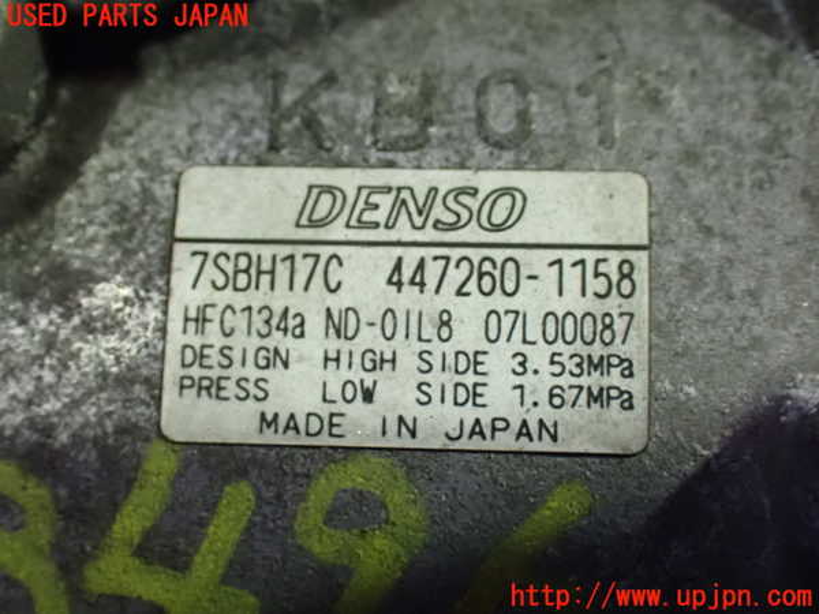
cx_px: 410
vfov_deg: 25.2
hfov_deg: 33.2
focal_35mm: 58
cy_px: 307
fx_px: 1372
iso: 1600
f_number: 3.5
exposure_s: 1/50
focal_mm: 10.35
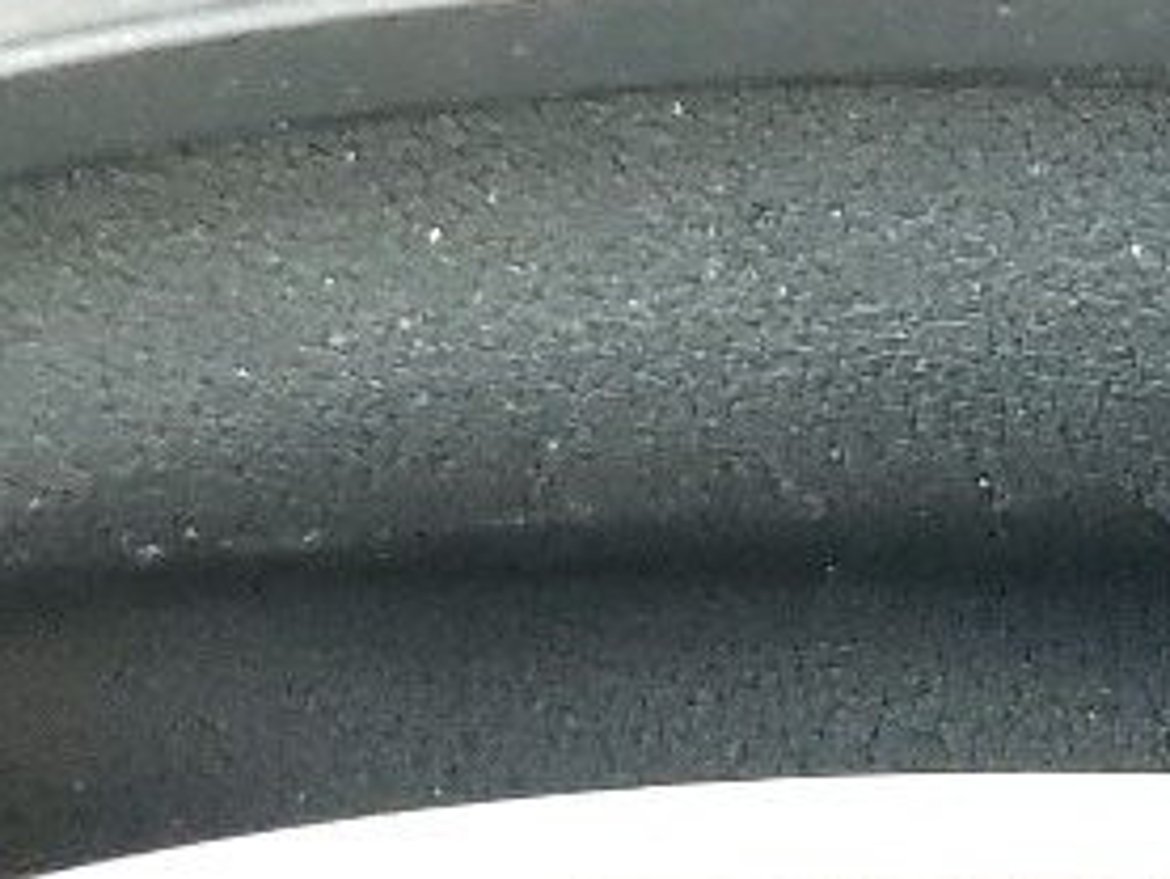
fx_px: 5072
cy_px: -1086
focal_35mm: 150
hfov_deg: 13.0
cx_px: 1145
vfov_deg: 9.1
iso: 353
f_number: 1.5
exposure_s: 1/60.2
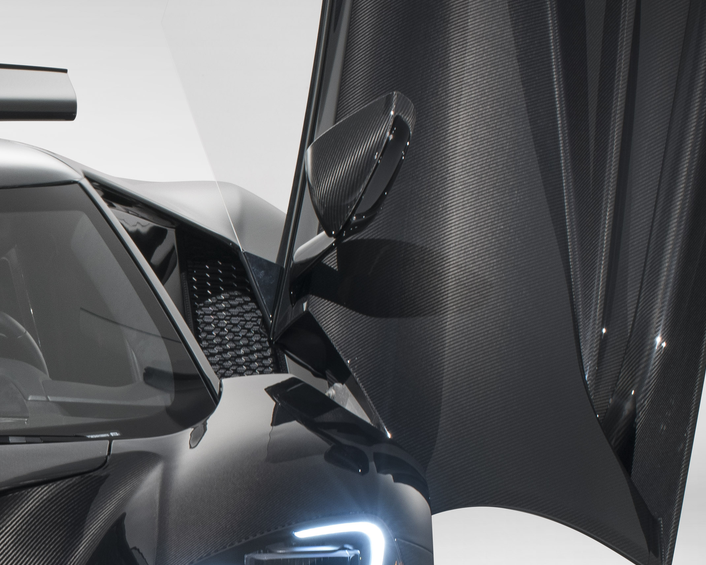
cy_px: 443
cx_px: -219
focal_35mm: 339
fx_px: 7083
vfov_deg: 4.6
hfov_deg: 5.7
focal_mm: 105
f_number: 11
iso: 200
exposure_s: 1/1.67
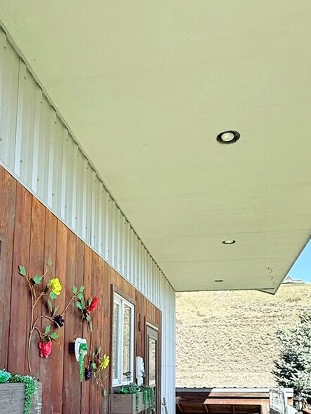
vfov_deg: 51.4
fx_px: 407
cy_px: 316
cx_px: 155
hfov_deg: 41.8
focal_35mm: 34
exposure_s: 1/1125
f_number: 2.2
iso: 64
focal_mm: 2.22
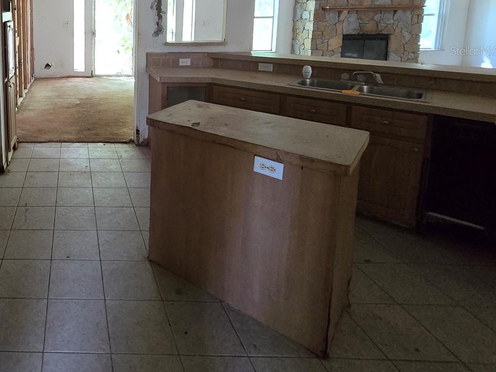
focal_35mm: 23
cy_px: 50
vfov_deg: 53.0
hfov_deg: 63.6
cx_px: 63
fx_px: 330
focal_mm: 2.2
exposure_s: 1/60
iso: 800
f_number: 2.2
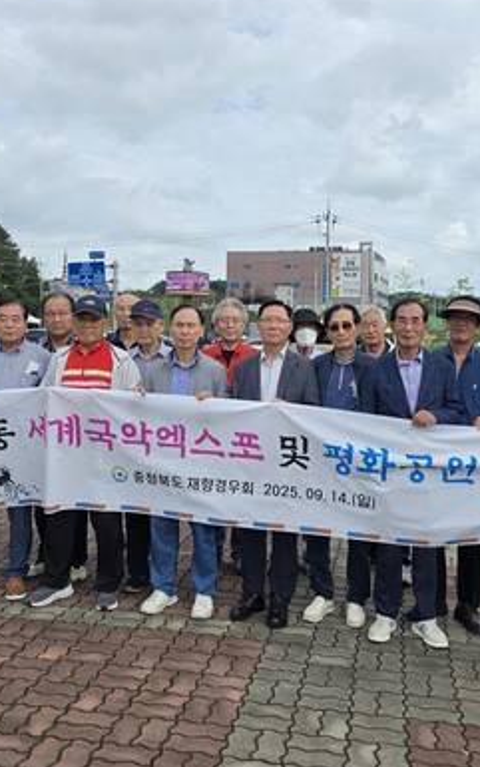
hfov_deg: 33.5
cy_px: 355
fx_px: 794
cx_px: 283
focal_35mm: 38
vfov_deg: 51.5
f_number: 1.7
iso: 80
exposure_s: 1/4889
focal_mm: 6.3
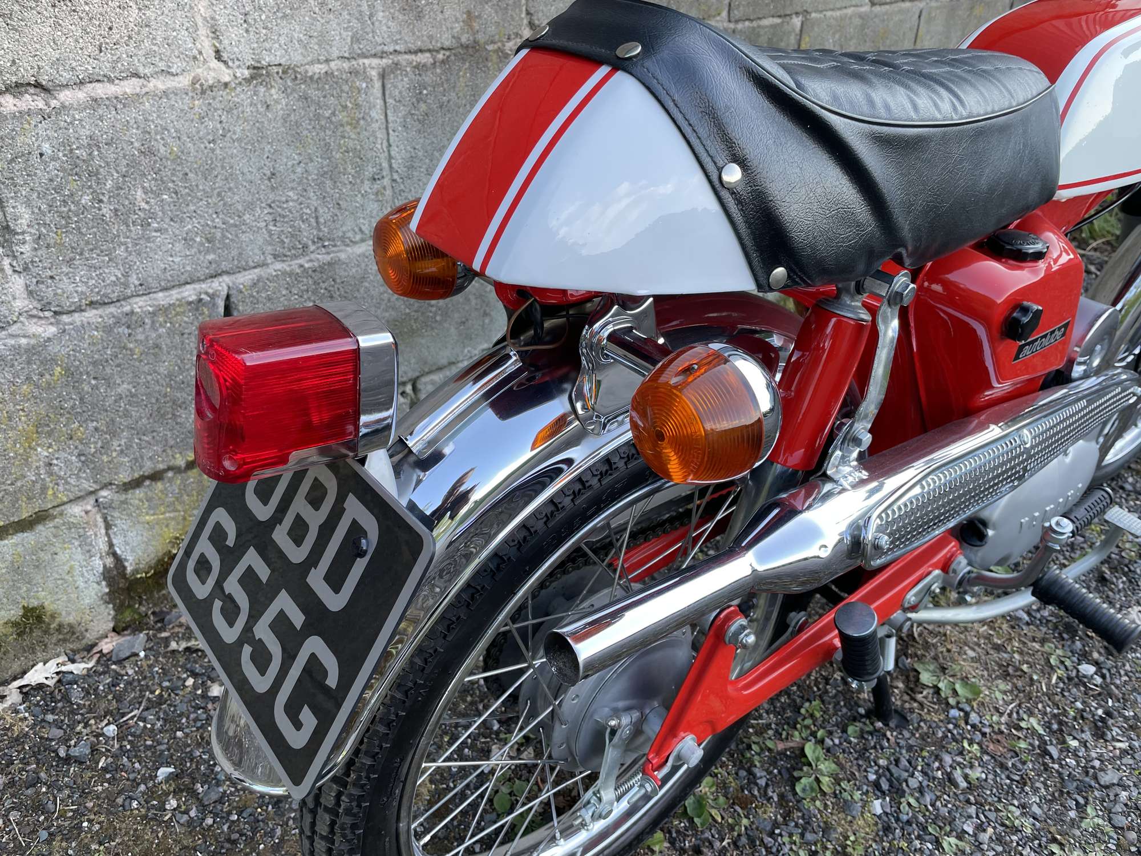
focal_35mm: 26
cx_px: 570
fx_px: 857
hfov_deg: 67.3
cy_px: 428
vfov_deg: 53.1
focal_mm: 4.2
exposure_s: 1/121
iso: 40
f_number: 1.6
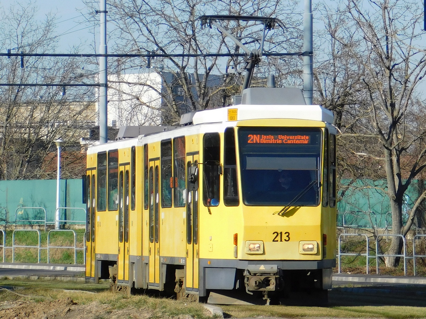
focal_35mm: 134
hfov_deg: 14.7
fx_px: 1649
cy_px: 160
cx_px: 213
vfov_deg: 11.1
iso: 125
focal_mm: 23.7
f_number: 5
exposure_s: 1/640
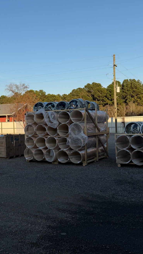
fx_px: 276
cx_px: 15
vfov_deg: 49.3
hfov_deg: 28.0
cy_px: 110
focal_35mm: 41
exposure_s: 1/3021
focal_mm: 6.76
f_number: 1.78
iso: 80
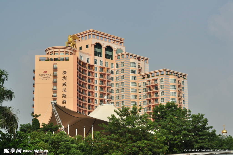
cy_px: 78
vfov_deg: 18.1
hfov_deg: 27.0
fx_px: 485
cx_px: 116
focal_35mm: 75
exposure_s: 1/640
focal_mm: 50
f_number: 13
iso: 200
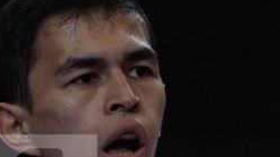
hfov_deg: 1.4
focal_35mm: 1502
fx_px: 11148
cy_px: 236
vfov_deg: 0.8
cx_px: 371
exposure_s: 1/1000
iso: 2000
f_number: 2.8
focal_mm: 200
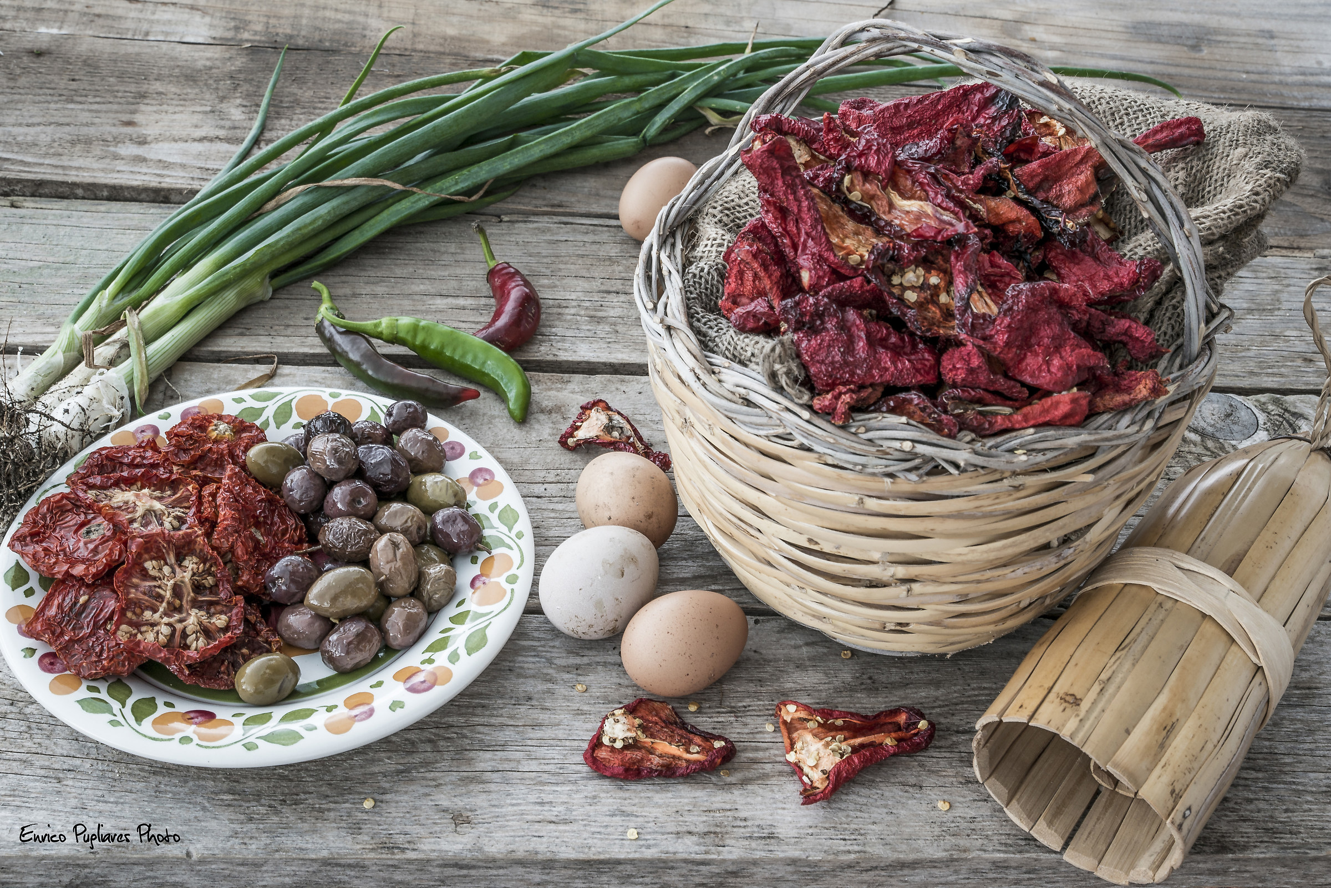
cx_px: 666
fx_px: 1553
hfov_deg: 46.4
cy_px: 444
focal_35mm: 42
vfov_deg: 31.9
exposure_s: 8
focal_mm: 42
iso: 100
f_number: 16
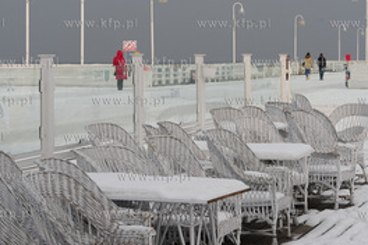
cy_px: 81
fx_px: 1083
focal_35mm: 106
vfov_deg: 12.9
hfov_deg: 19.3
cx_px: 204
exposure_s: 1/500
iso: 500
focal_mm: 70
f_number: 11
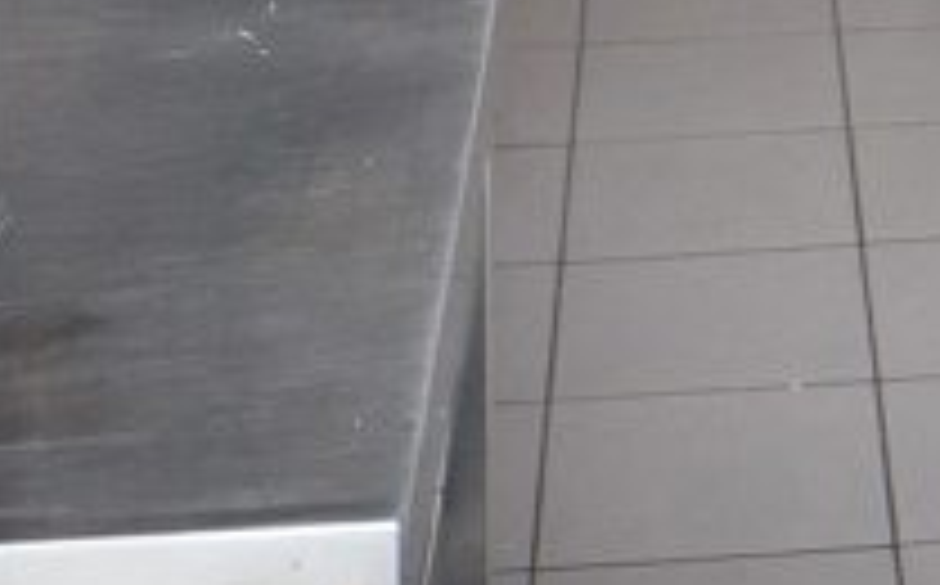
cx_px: 1178
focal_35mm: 130
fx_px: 3326
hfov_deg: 15.4
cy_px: -1368
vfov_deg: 8.1
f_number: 4
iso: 200
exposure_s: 1/60
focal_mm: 8
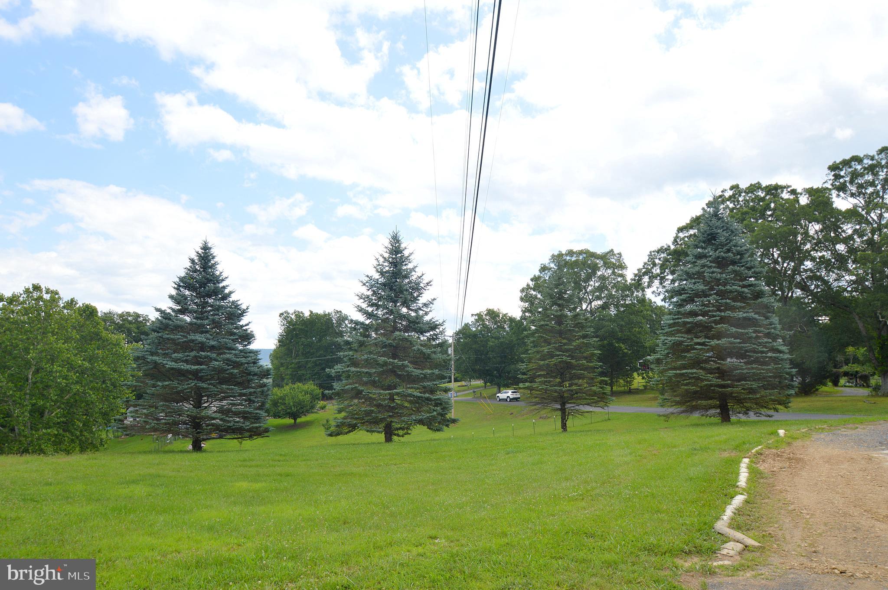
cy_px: 295
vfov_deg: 56.0
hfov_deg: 77.4
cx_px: 444
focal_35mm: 22
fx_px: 554
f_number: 7.1
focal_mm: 15
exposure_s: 1/200
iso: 100
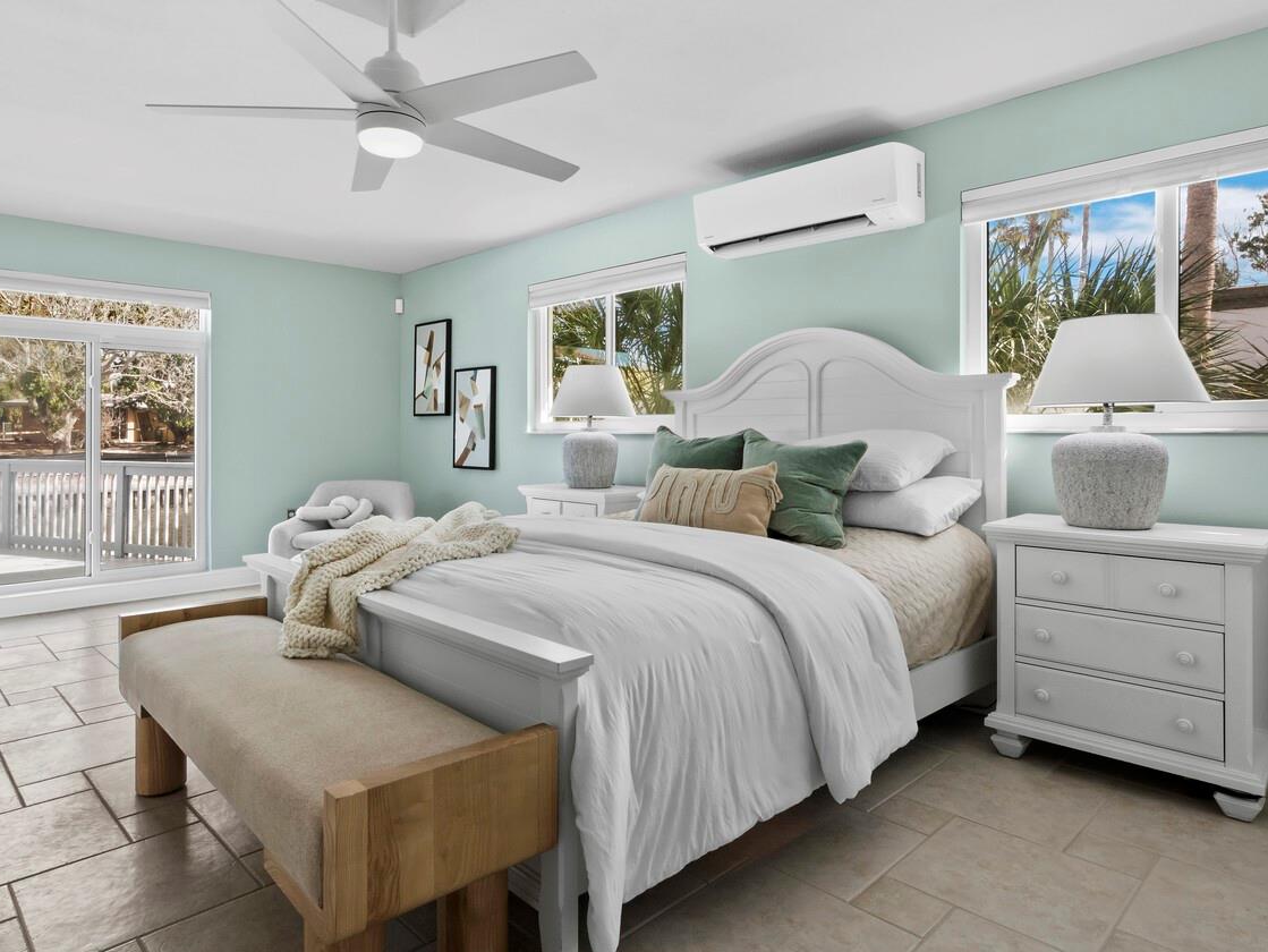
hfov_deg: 81.5
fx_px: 733
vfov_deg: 65.8
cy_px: 426
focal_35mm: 20
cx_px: 579
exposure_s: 1/5
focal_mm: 7
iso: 320
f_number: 11
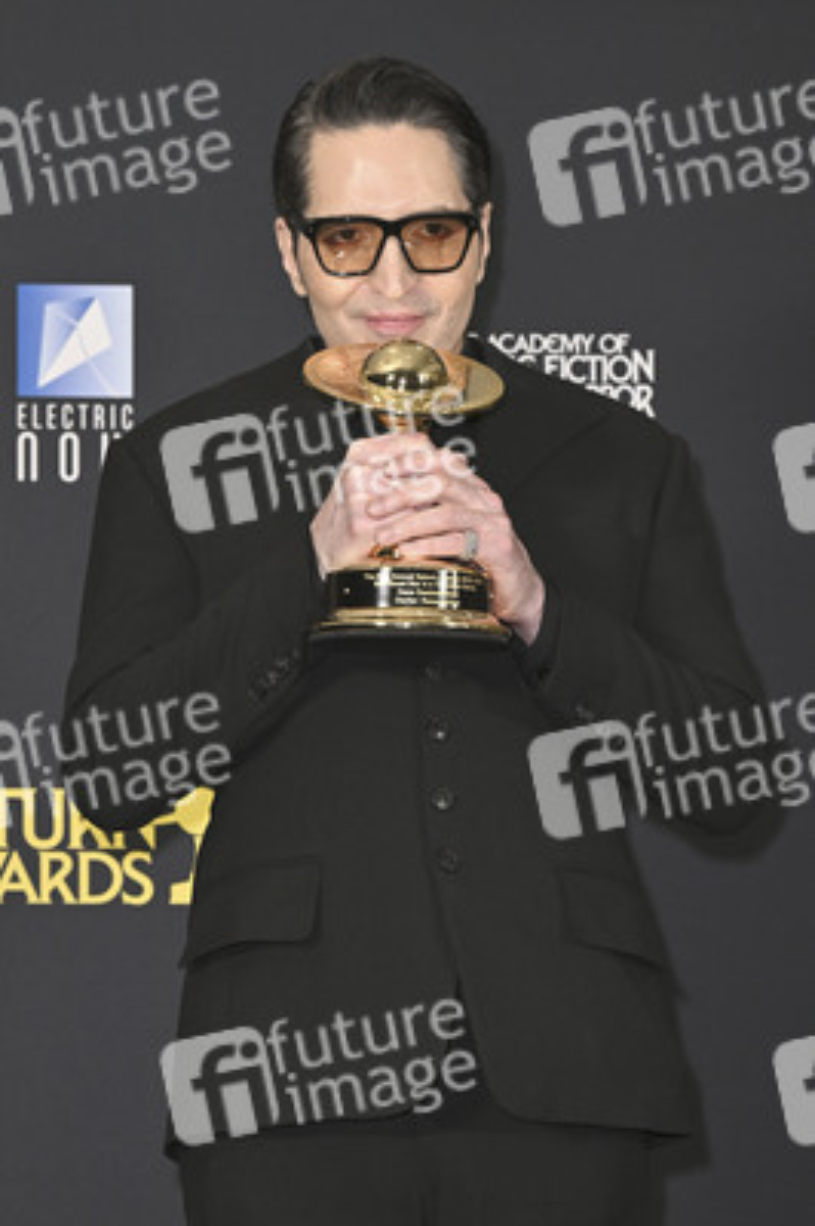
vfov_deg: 23.9
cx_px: 408
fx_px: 2891
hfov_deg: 16.0
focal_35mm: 85
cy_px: 613
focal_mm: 85
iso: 2000
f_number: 5.6
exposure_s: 1/320
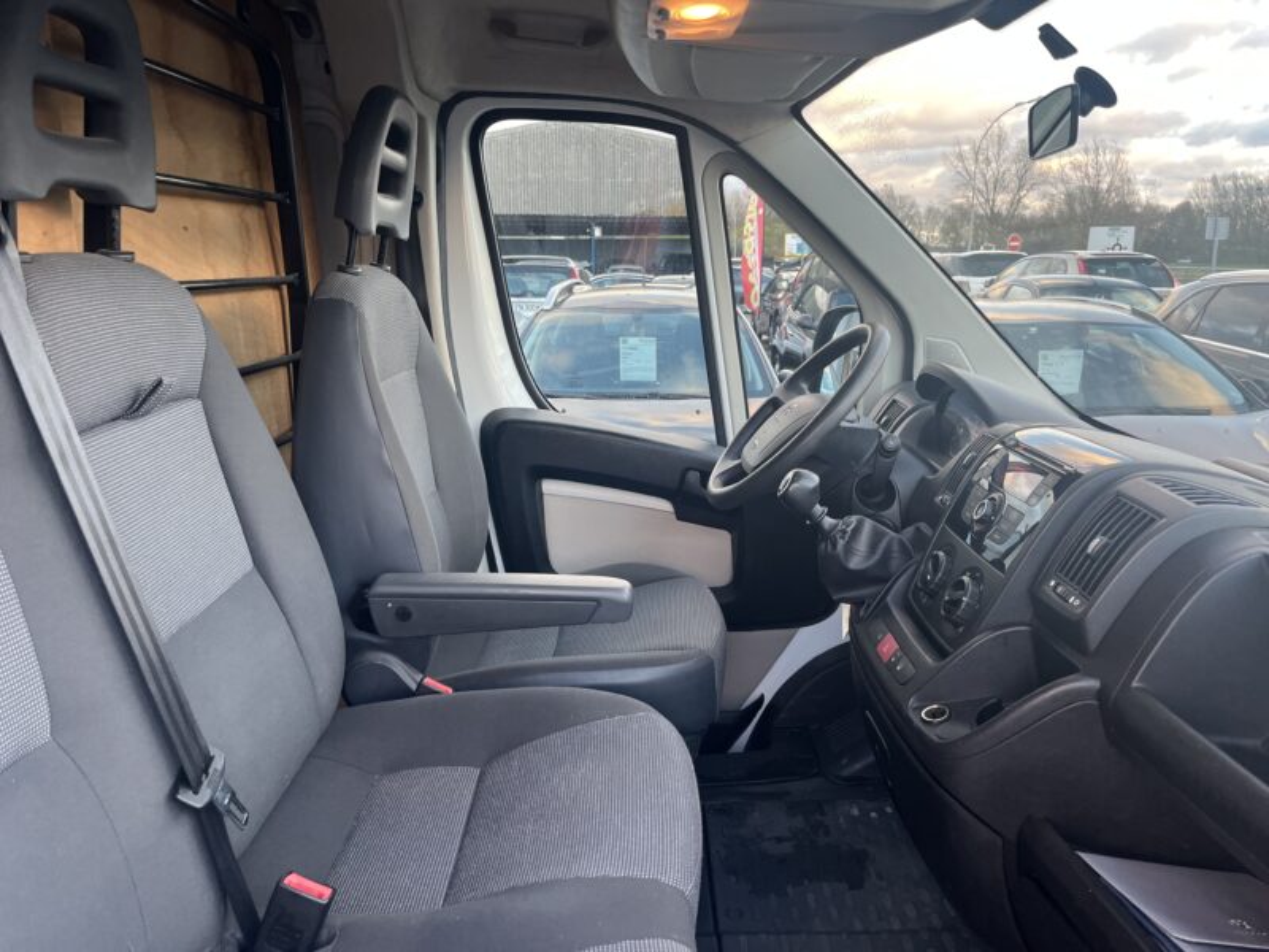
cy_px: 476
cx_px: 634
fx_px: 953
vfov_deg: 53.1
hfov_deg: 67.3
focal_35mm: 26
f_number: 1.6
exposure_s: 1/119
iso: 125
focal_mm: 5.1
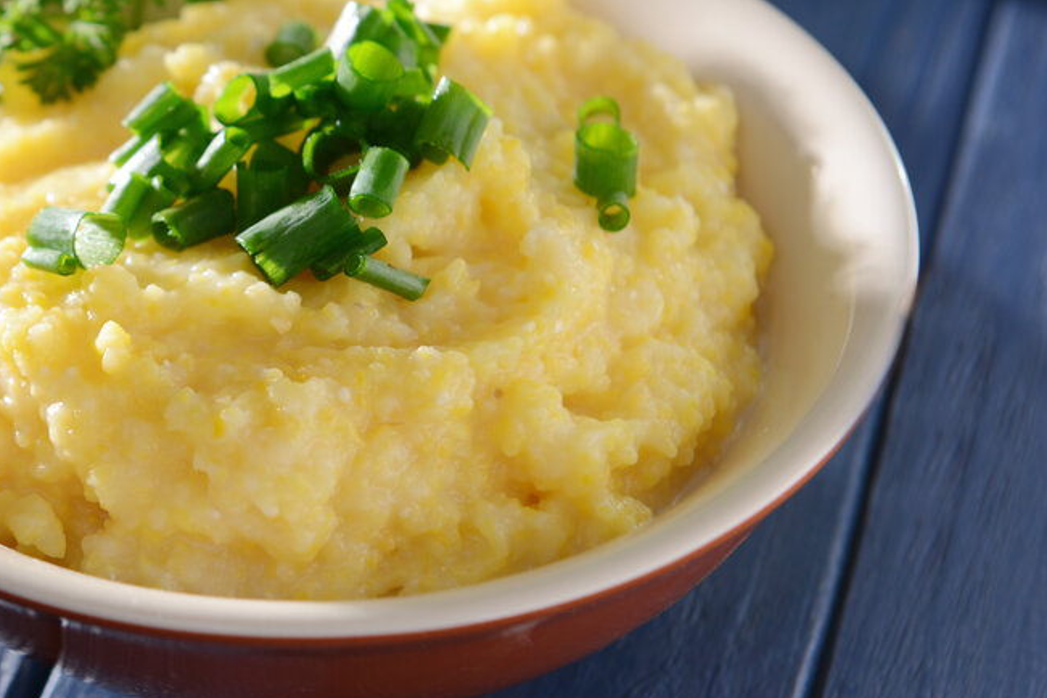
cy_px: 207
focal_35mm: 145
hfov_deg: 14.0
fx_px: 4217
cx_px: 36
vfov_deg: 9.5
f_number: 5.6
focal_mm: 70
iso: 200
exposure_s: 1/160
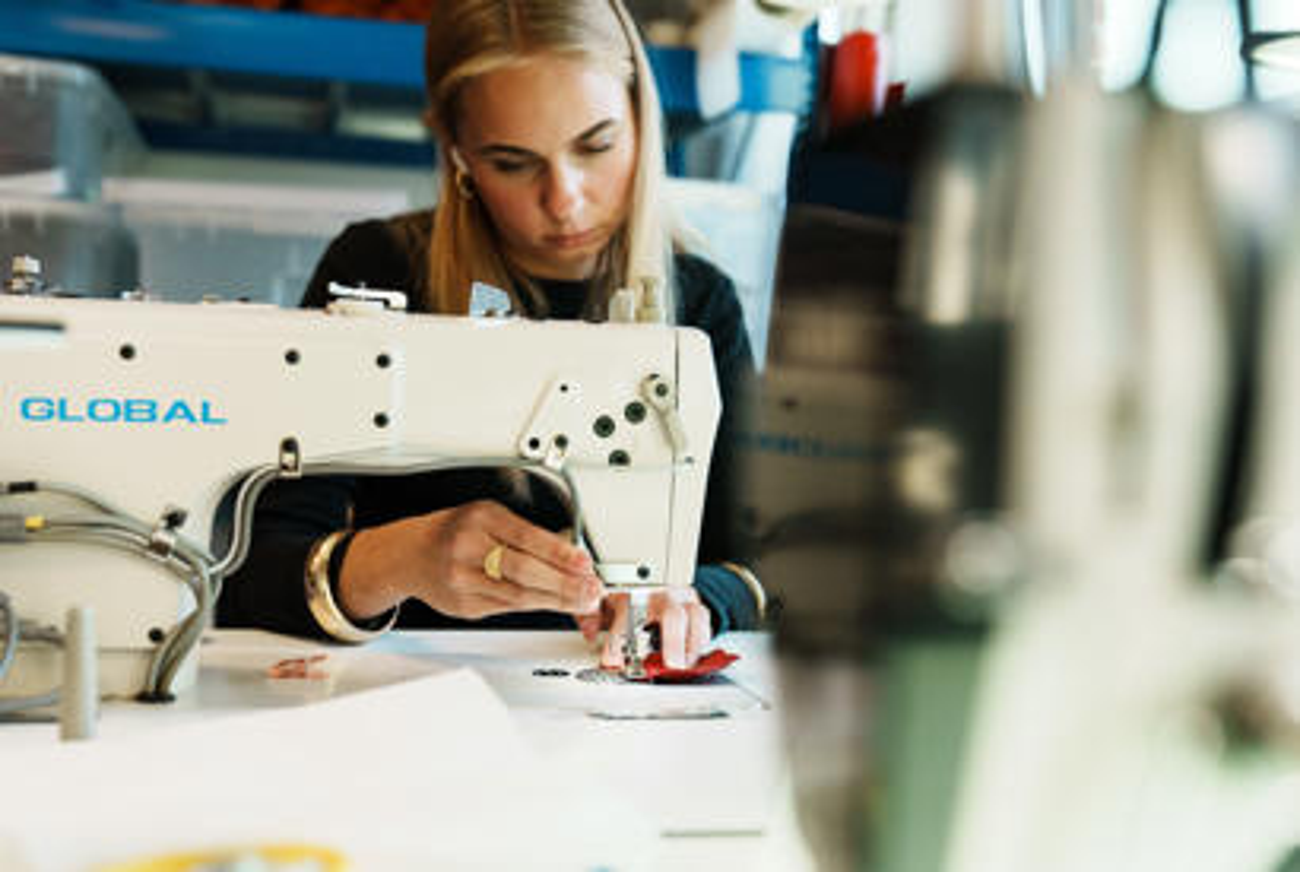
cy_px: 436
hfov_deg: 46.3
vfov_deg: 32.0
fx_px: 1519
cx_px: 650
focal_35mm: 42
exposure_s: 1/640
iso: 640
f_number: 2.8
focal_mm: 42
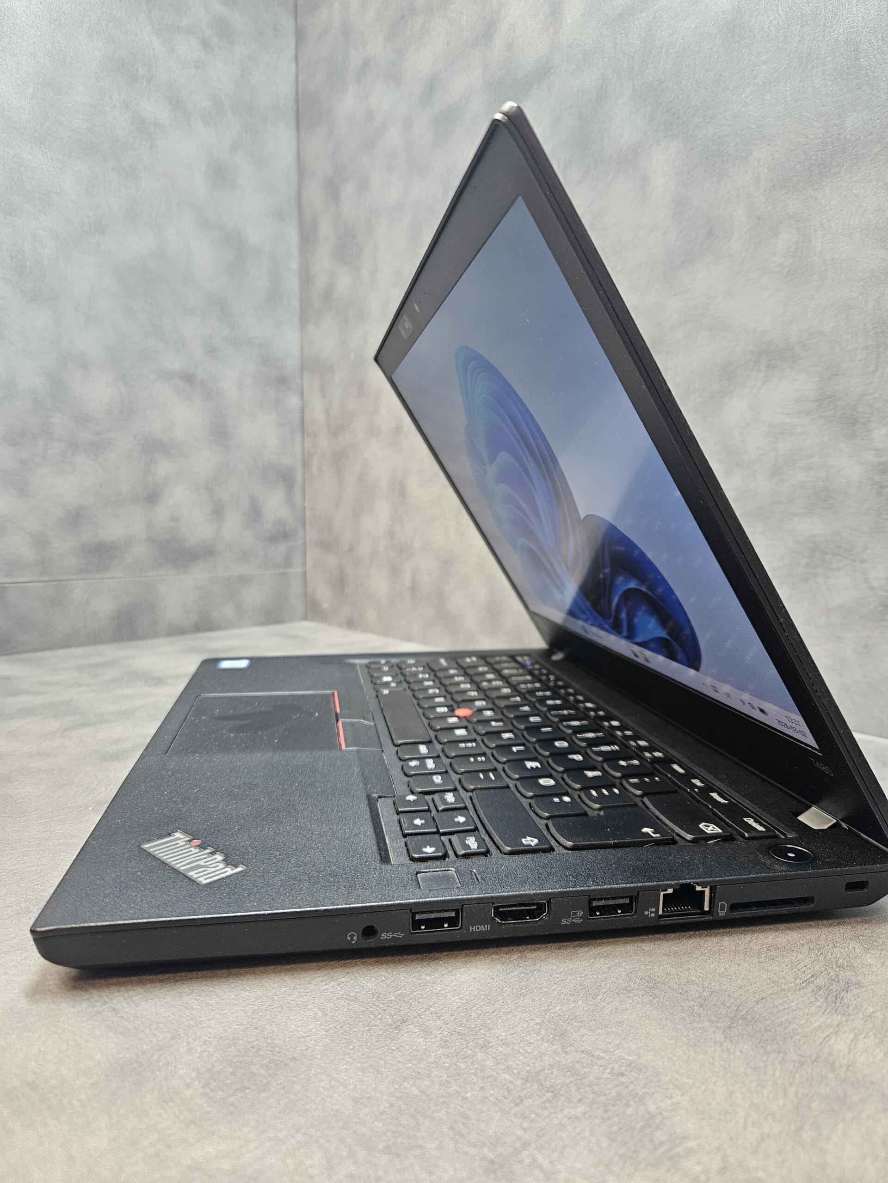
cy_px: 592
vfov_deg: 73.9
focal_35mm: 23
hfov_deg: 58.9
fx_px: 787
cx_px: 444
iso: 400
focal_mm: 5.4
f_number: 1.8
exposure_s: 1/100
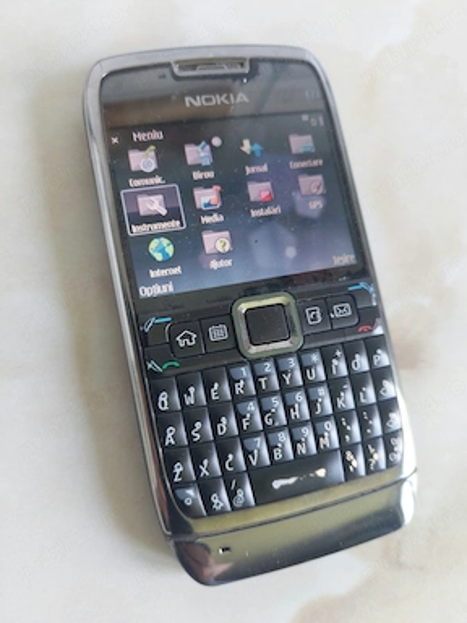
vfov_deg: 69.4
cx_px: 242
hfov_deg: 54.9
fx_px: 450
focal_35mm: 25
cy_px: 321
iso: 200
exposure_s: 1/60.2
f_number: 1.8
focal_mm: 5.23
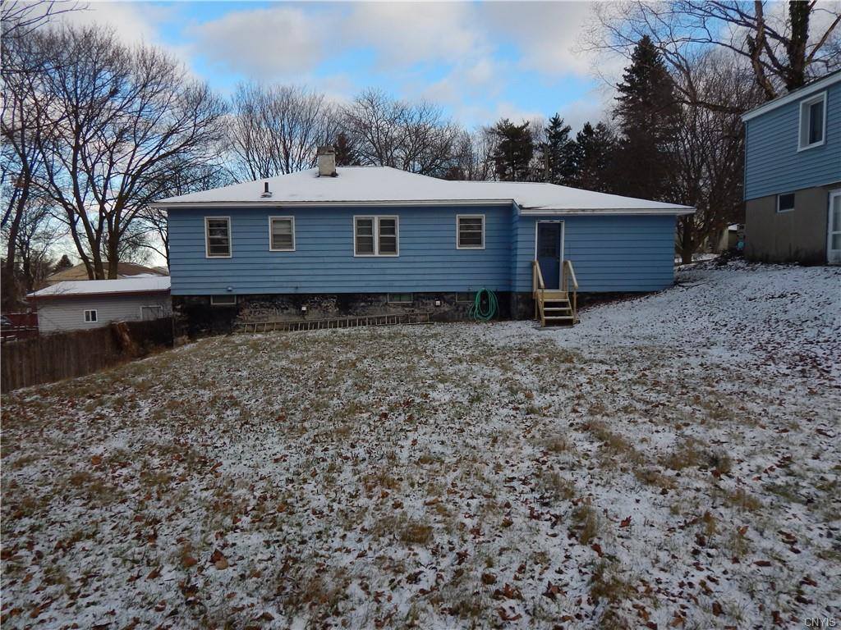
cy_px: 315
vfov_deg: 58.9
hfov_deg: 73.9
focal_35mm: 23
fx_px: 559
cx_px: 420
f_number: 3
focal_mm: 4
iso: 125
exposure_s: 1/800
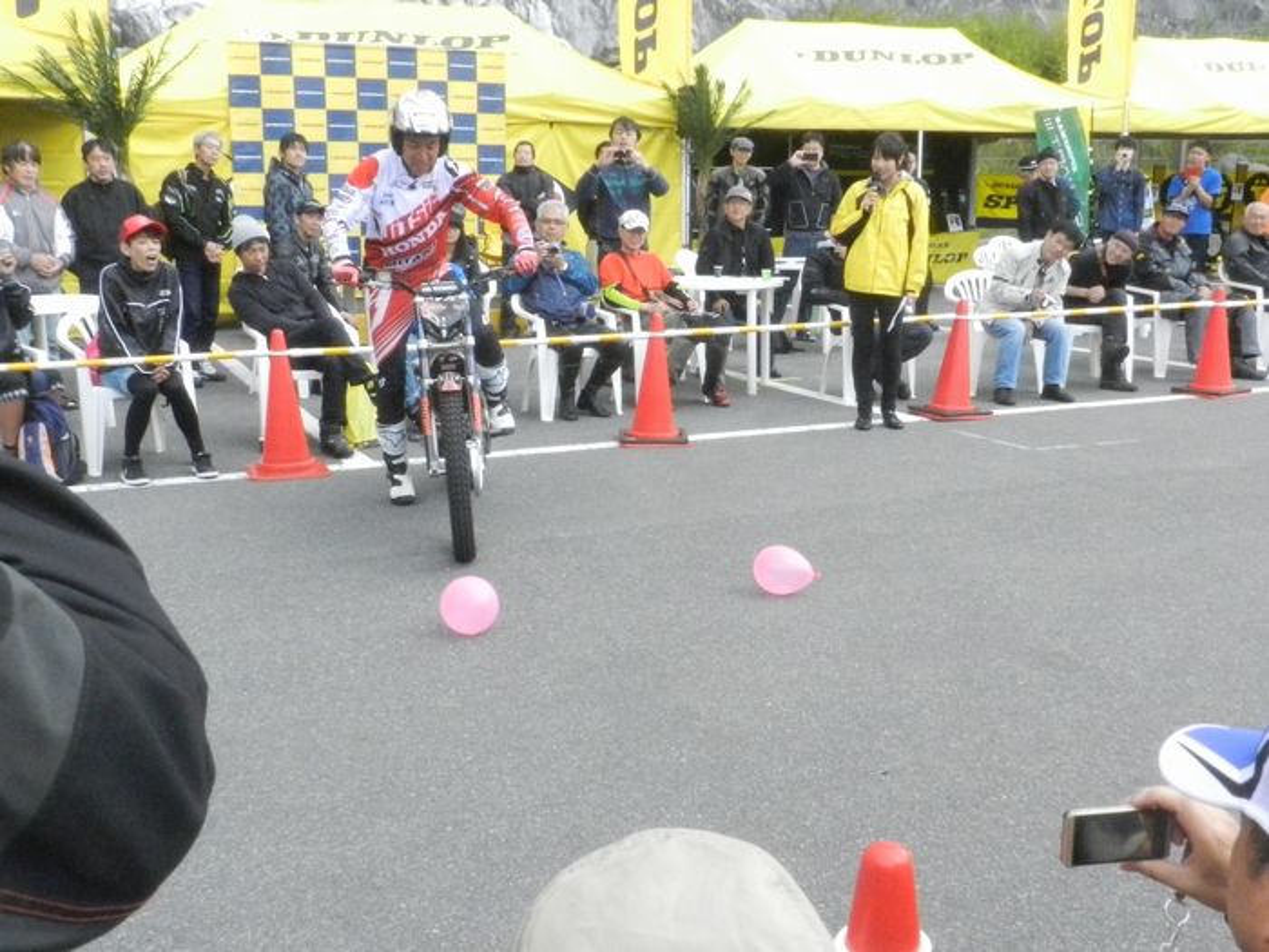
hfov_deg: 49.0
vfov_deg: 37.7
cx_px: 634
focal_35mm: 38
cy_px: 476
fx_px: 1393
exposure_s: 1/500
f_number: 8
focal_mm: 6.7
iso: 1600
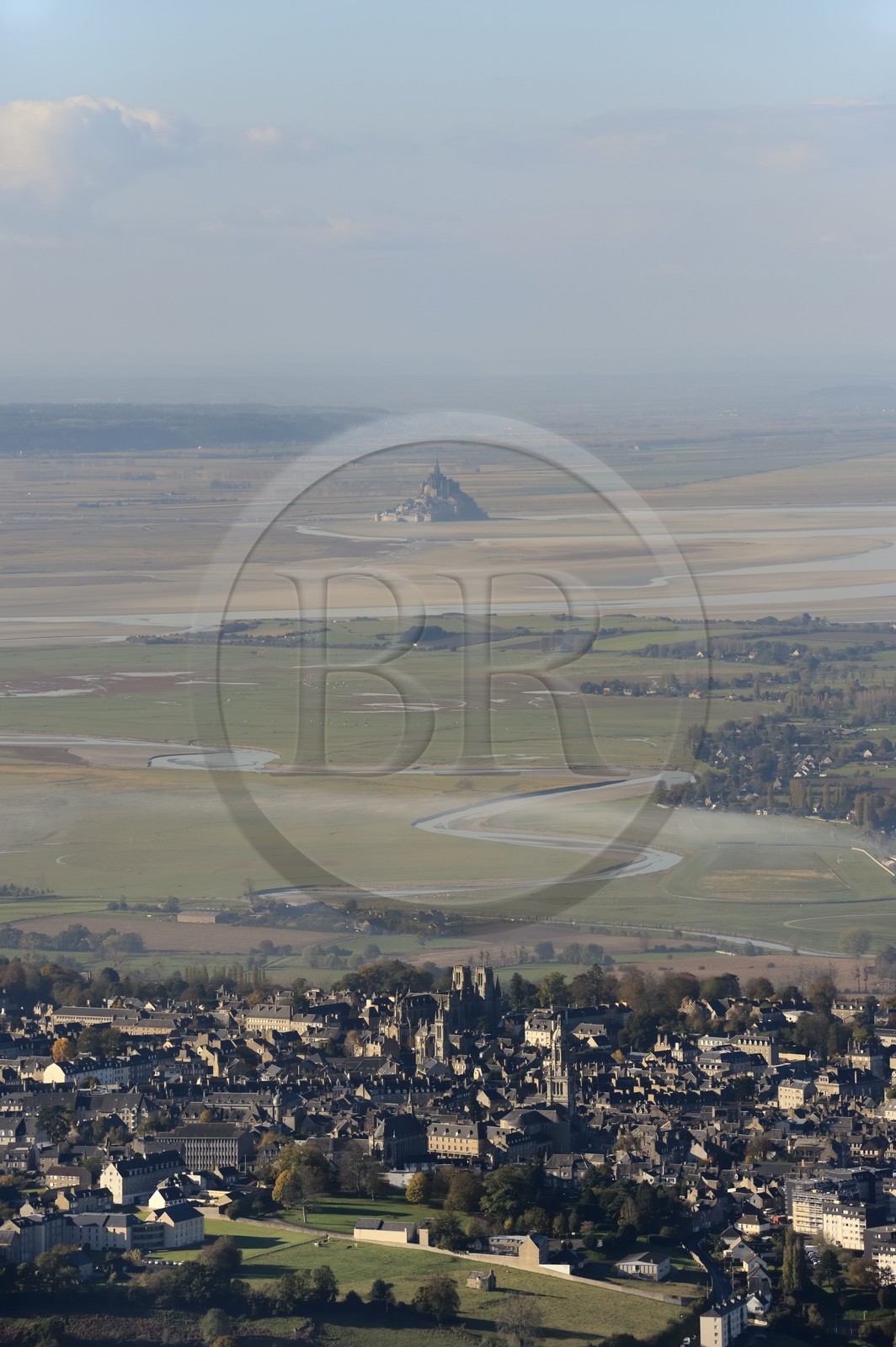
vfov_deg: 10.6
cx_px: 448
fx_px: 7292
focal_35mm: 195
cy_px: 674
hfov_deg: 7.0
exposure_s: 1/1000
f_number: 10
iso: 400
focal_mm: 195
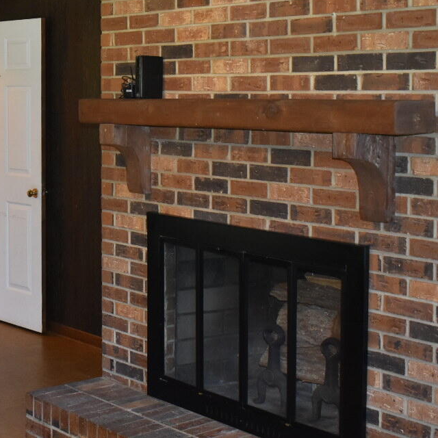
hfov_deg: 23.8
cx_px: 66
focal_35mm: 71
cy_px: 142
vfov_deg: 24.2
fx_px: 1016
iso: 1000
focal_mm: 22
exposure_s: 1/125
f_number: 3.8
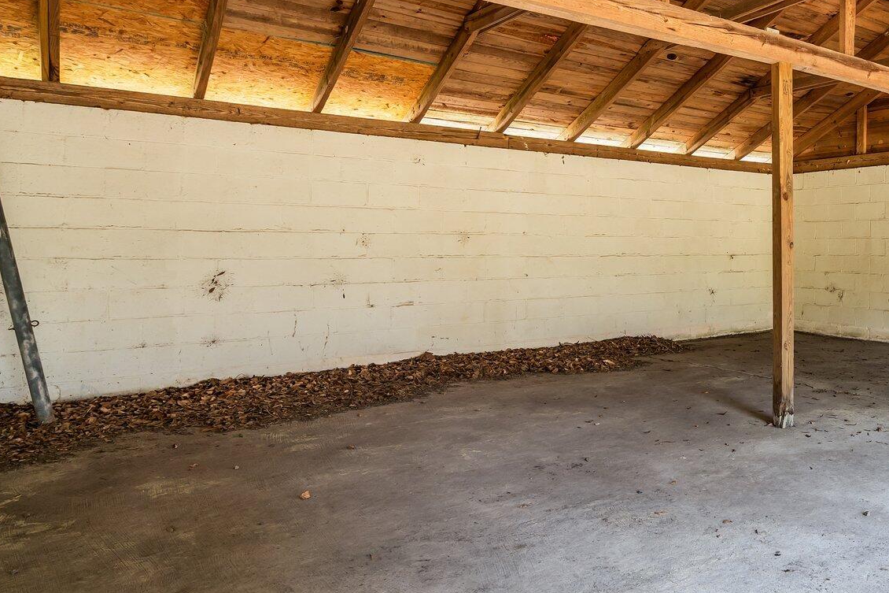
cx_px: 748
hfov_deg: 57.4
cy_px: 263
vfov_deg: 44.9
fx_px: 716
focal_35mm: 29
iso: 400
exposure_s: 1/20
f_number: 8
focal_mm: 16
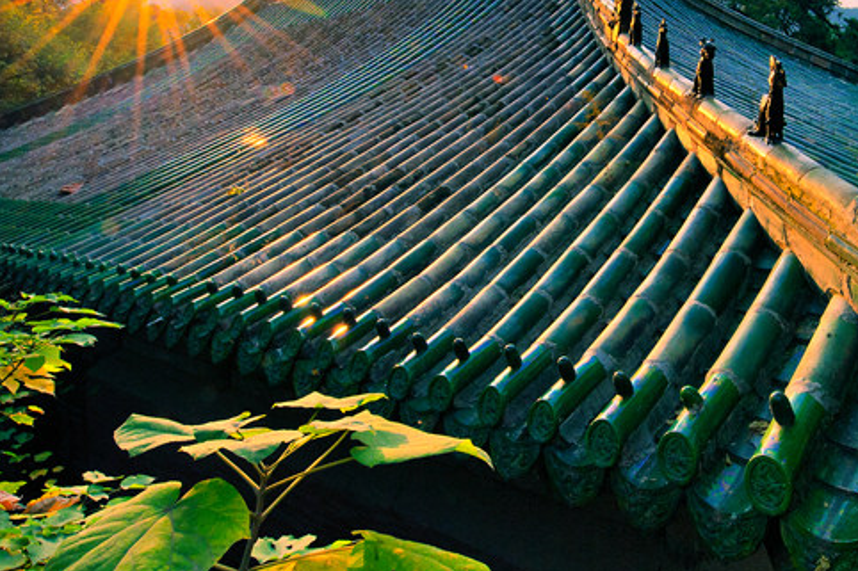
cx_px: 628
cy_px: 133
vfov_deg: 44.6
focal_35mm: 28
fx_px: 667
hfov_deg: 62.3
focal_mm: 15
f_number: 22
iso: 160
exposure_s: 1/50
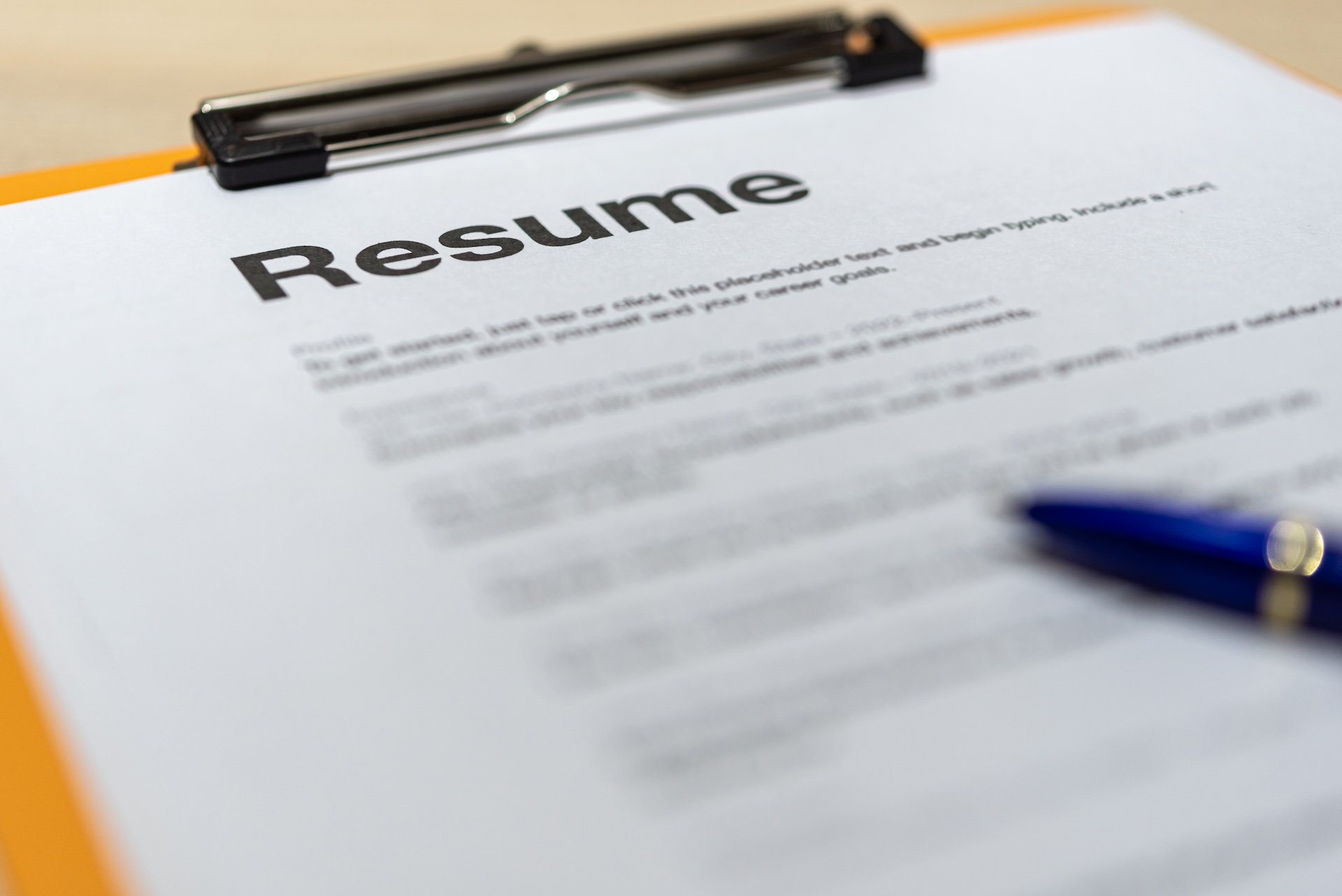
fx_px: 2238
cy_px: 448
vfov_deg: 22.6
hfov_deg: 33.4
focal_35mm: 60
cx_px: 671
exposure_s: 1/320
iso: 200
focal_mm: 60
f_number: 3.5
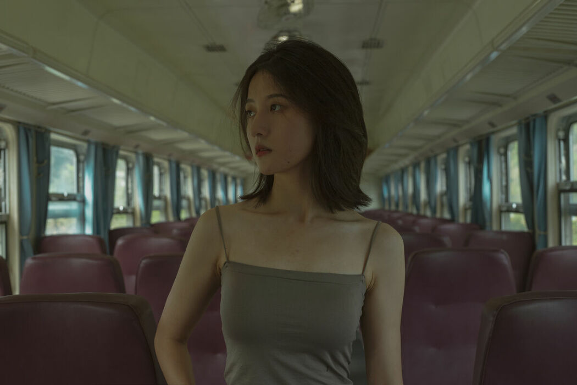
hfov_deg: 39.6
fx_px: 801
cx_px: 288
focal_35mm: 50
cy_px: 192
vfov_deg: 27.0
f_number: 6.3
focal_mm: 50
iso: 400
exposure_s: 1/160
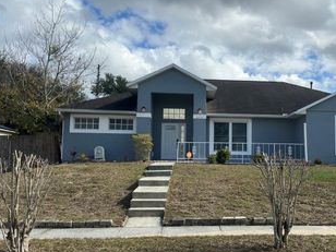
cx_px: 227
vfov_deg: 36.8
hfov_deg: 47.0
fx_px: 379
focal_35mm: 39
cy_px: 138
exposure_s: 1/6849
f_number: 1.78
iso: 100
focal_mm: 6.86
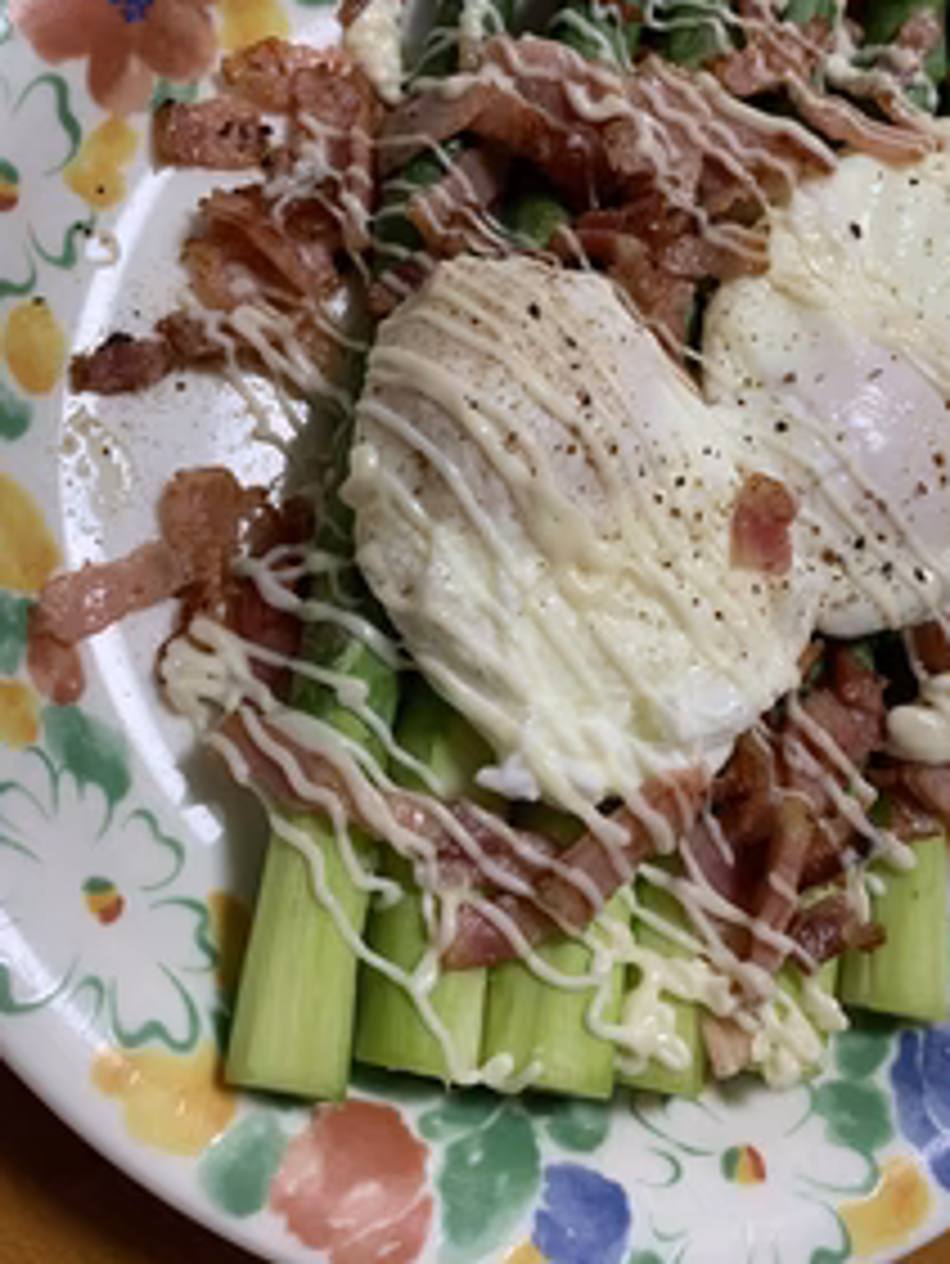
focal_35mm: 37
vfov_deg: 49.2
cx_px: 576
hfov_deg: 38.5
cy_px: 418
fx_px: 1353
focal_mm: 4.25
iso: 80
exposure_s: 1/100
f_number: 1.8
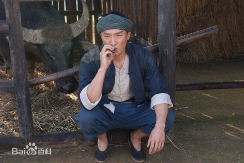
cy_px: 82
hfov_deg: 37.8
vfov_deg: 25.8
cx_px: 122
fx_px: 356
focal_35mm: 52
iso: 125
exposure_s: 1/60
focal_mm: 35
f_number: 5.6
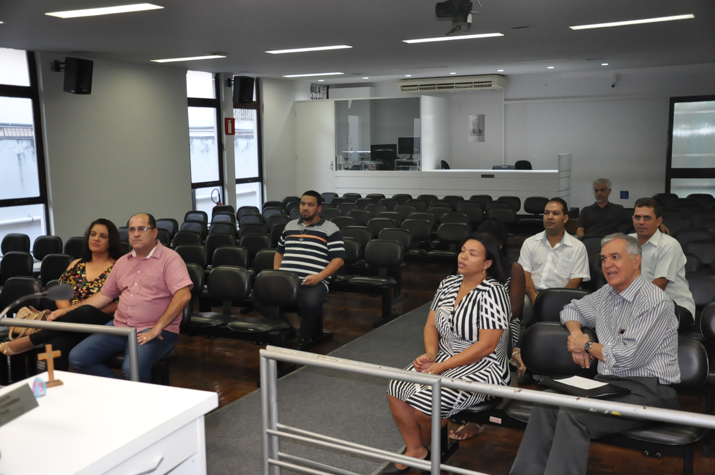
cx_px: 358
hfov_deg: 51.3
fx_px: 744
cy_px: 238
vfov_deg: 35.4
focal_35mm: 38
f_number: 4
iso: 2000
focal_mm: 25
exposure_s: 1/100
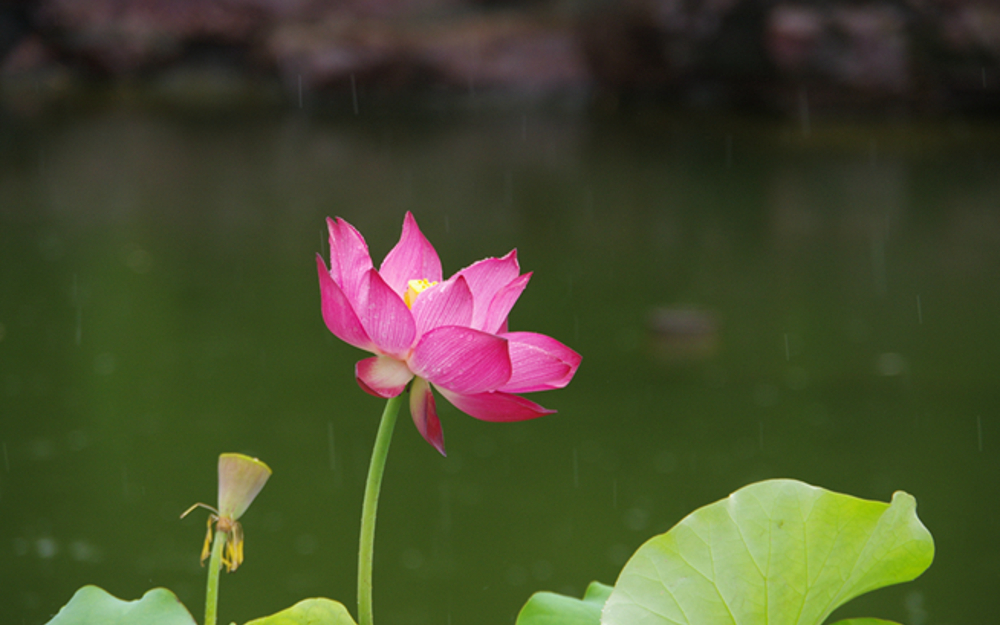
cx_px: 502
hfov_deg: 10.1
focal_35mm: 207
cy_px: 332
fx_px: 5642
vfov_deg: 6.3
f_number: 5.6
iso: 400
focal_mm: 135
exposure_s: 1/200
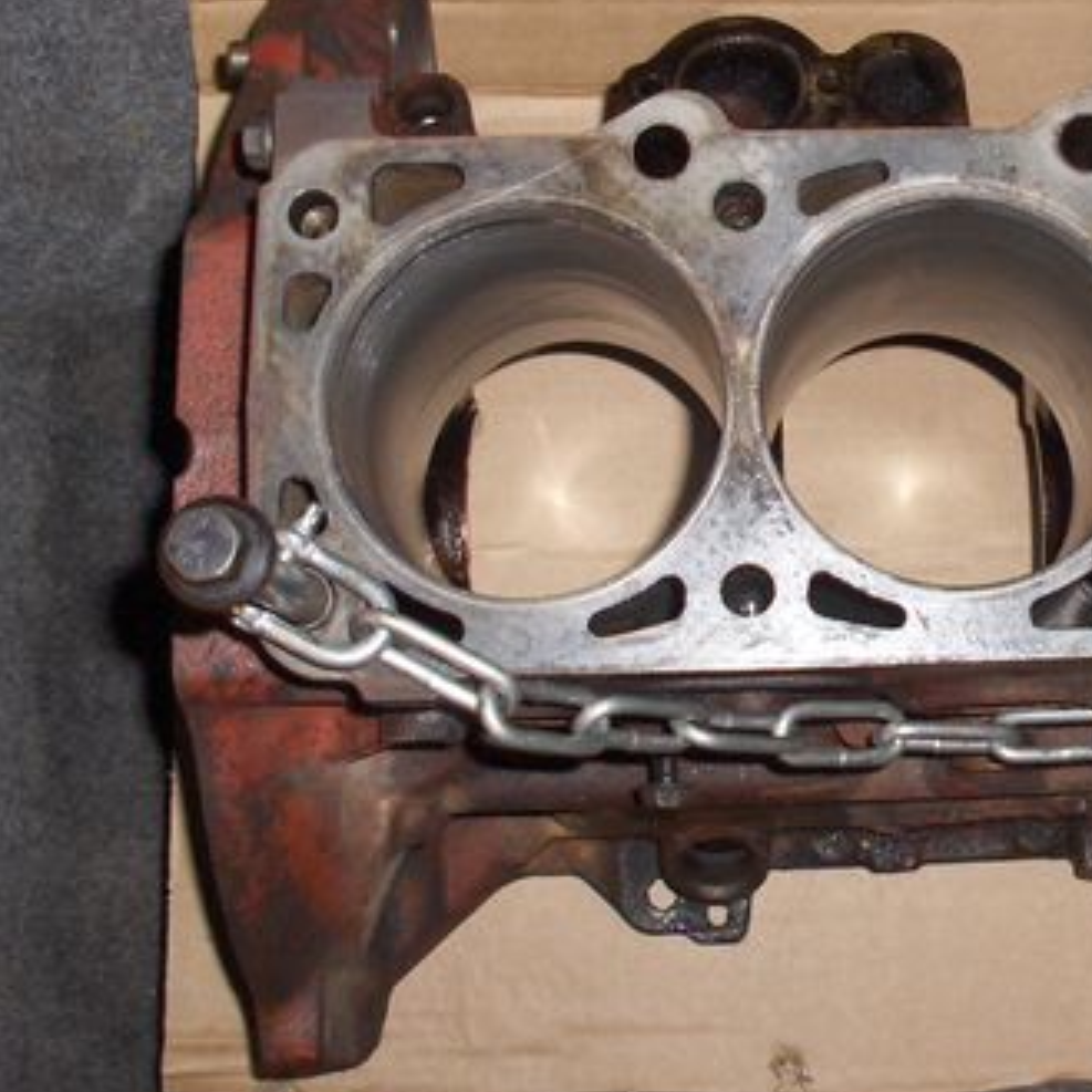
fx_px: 1713
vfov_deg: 34.9
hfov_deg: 33.5
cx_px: 979
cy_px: 345
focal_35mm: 48
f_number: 2.8
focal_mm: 5.8
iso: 53
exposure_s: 1/60
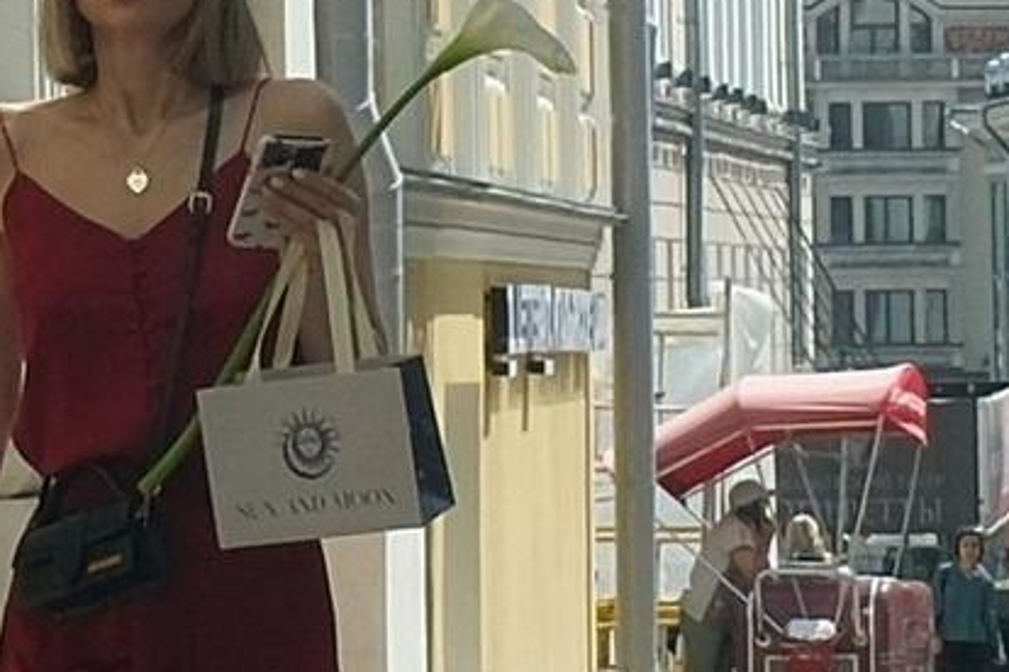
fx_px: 4680
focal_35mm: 167
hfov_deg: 11.9
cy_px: 659
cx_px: -341
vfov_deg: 8.2
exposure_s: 1/450
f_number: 8
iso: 320
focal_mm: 18
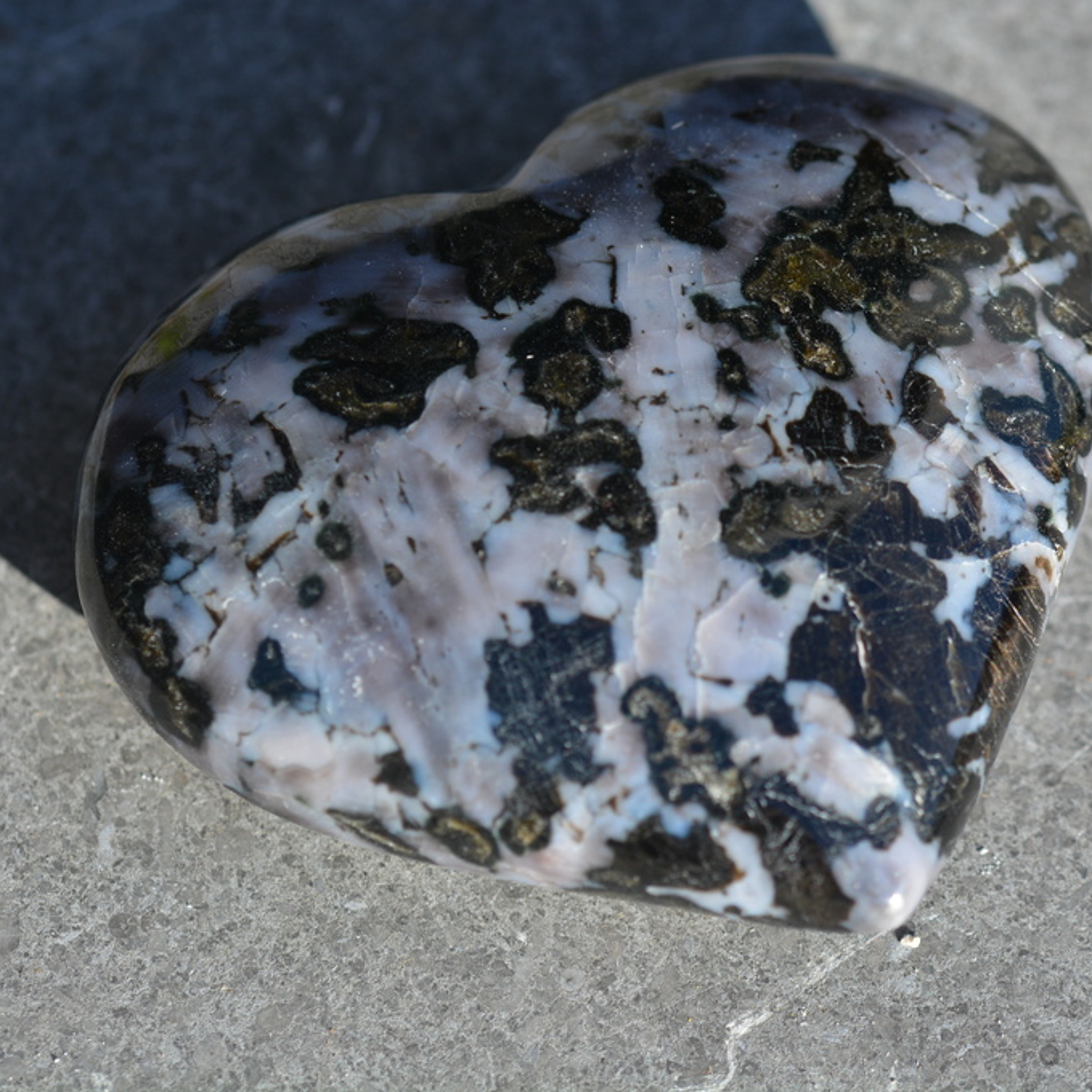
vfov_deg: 8.7
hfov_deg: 8.7
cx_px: 761
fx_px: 7197
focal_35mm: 202
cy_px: 545
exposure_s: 1/500
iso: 280
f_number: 5.6
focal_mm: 105
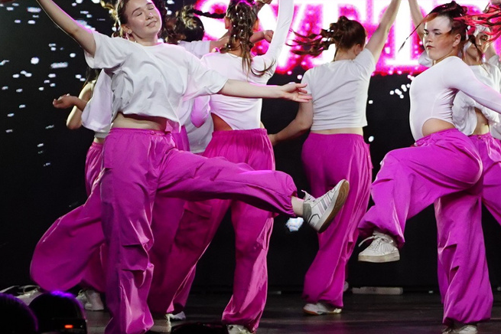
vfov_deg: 7.8
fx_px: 2448
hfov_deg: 11.6
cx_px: 421
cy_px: 33
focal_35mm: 176
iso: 2000
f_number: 2.8
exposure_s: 1/320
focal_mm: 45
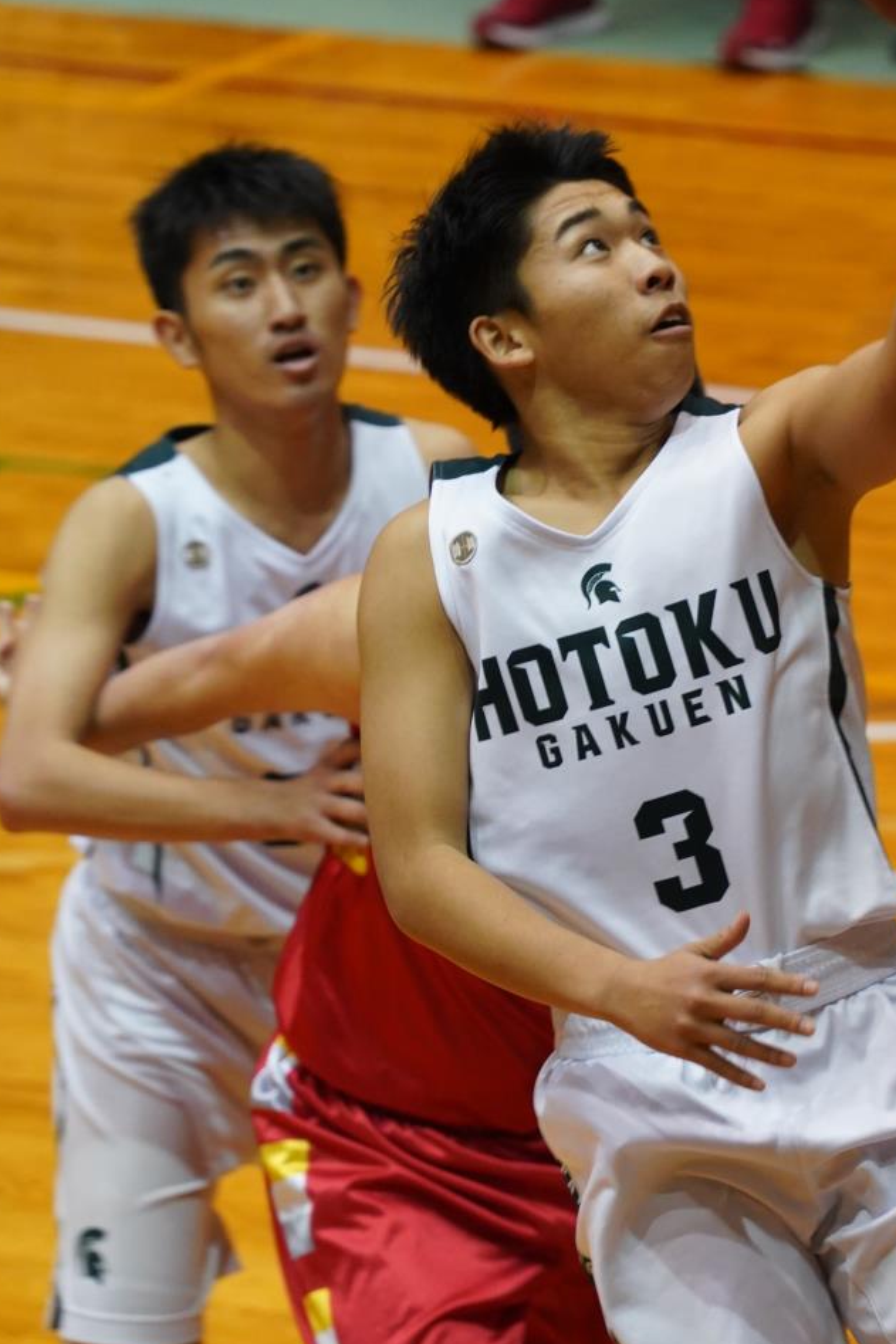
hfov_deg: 3.7
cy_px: 898
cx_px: 660
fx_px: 13817
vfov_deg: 5.6
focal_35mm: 370
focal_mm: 228
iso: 4000
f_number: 5.6
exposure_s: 1/400
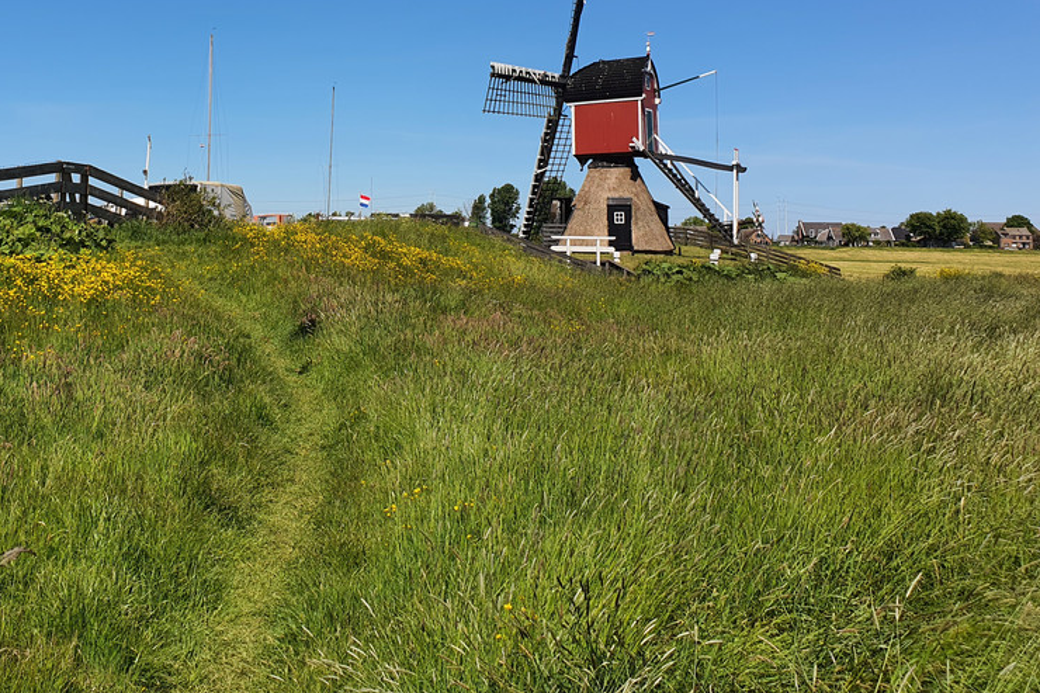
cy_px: 155
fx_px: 1126
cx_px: 297
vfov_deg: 33.4
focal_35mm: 39
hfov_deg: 48.2
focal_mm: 4.3
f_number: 2.4
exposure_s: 1/2808
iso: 50
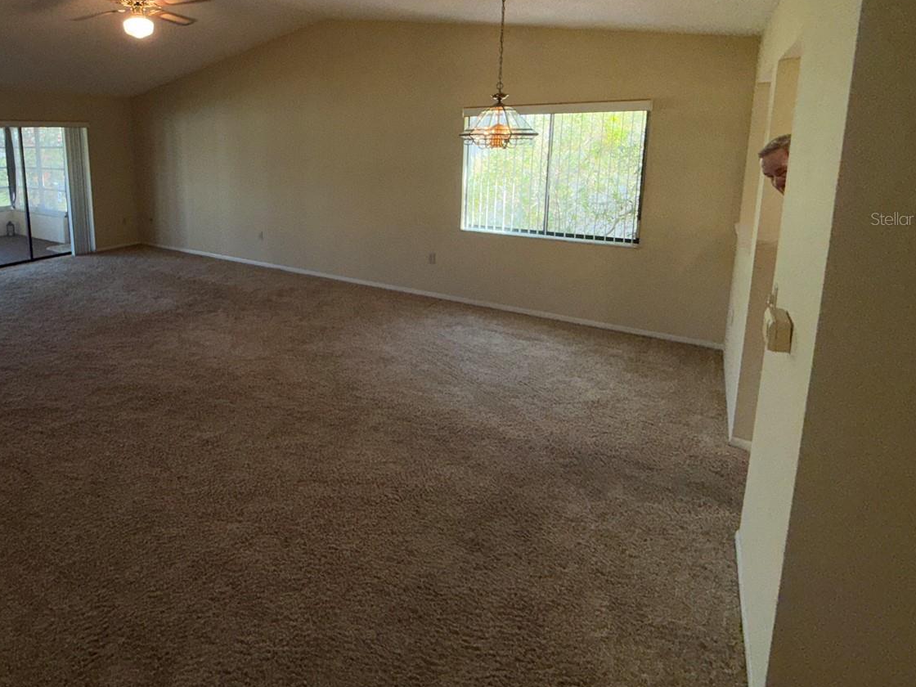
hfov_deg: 78.6
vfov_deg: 63.9
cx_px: 294
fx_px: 529
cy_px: 218
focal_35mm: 20
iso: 50
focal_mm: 2.22
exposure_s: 1/122
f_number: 2.2
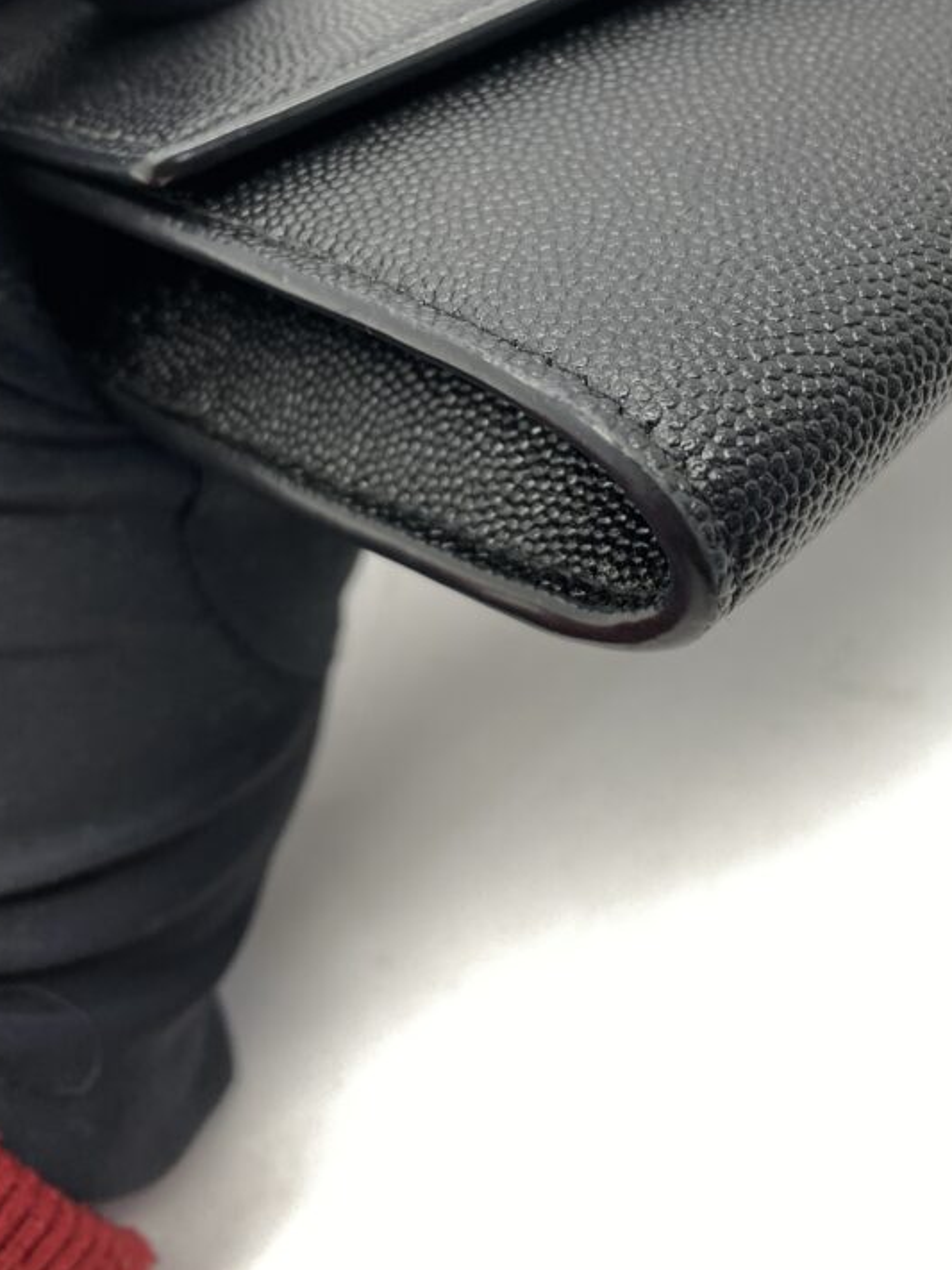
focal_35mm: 36
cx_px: 547
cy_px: 377
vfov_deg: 50.0
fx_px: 1320
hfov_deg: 39.6
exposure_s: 1/100
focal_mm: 4.25
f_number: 1.8
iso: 100
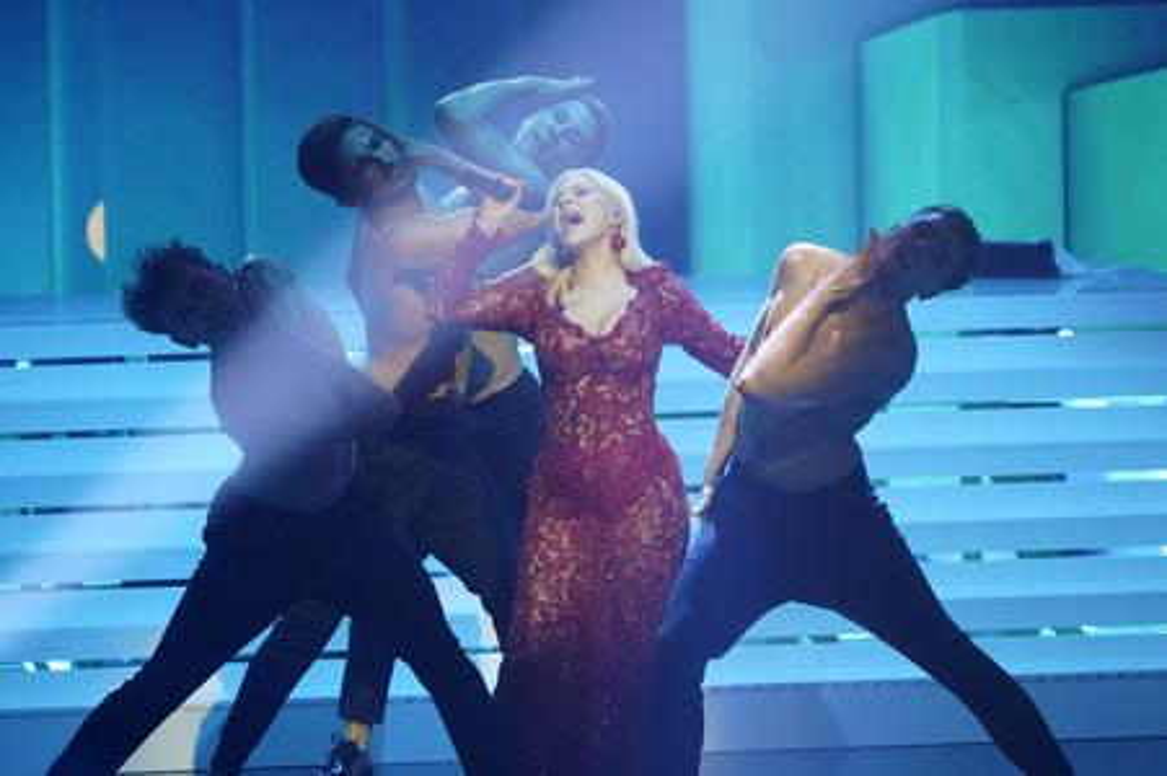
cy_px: 388
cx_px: 584
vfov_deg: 4.6
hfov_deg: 6.9
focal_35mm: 300
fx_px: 9718
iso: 6400
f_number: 6.3
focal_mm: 300
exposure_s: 1/250
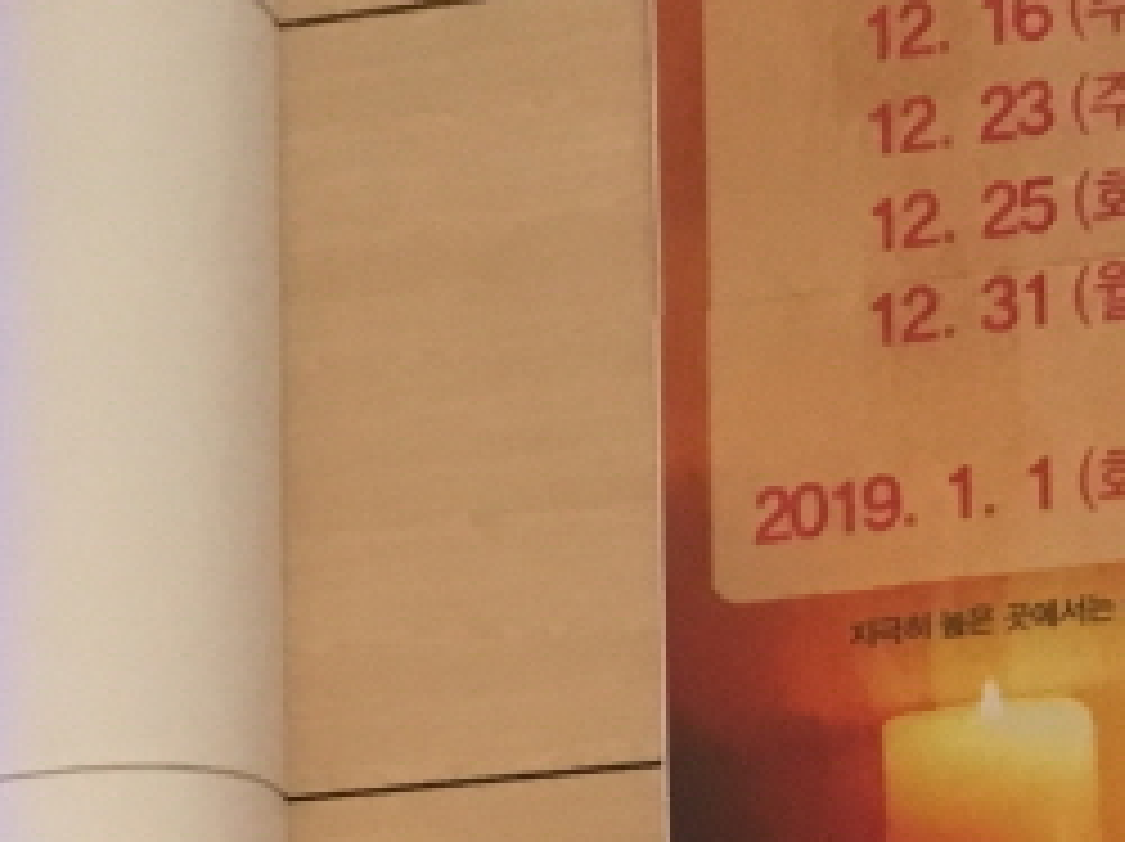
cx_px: -1512
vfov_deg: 8.5
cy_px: 2085
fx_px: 5130
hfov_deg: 10.8
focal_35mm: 158
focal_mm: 4.15
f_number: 2.2
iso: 80
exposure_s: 1/30
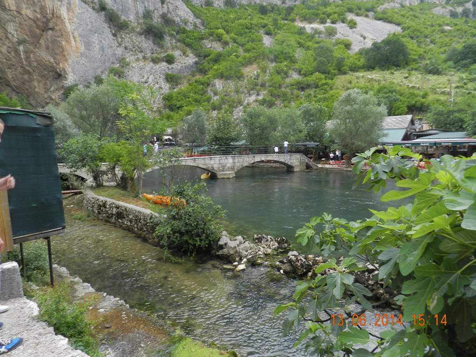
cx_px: 238
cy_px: 178
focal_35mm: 23
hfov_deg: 73.9
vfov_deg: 58.9
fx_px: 316
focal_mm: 4
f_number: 3.4
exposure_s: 1/125
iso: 160
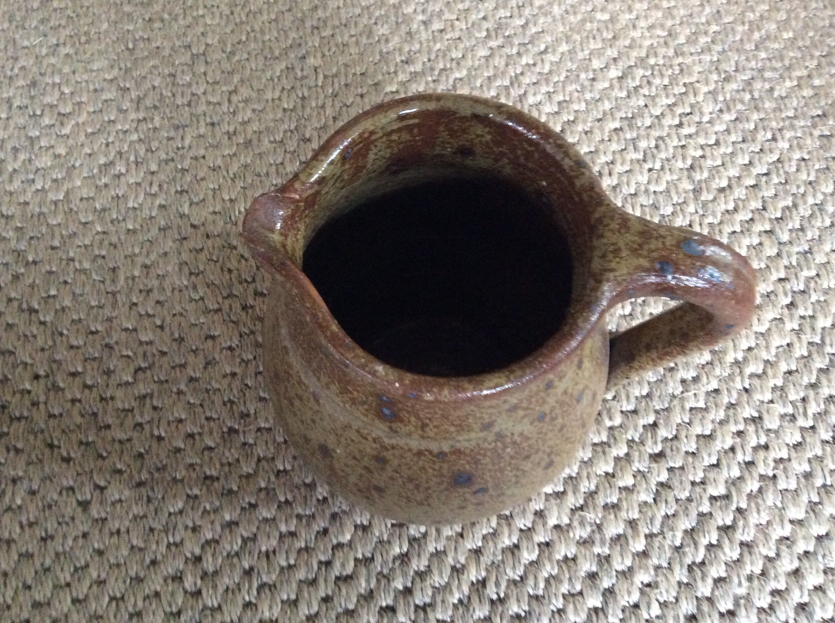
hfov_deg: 55.4
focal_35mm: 33
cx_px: 421
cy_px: 305
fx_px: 795
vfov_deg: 42.8
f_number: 2.4
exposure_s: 1/17
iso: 320
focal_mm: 3.3
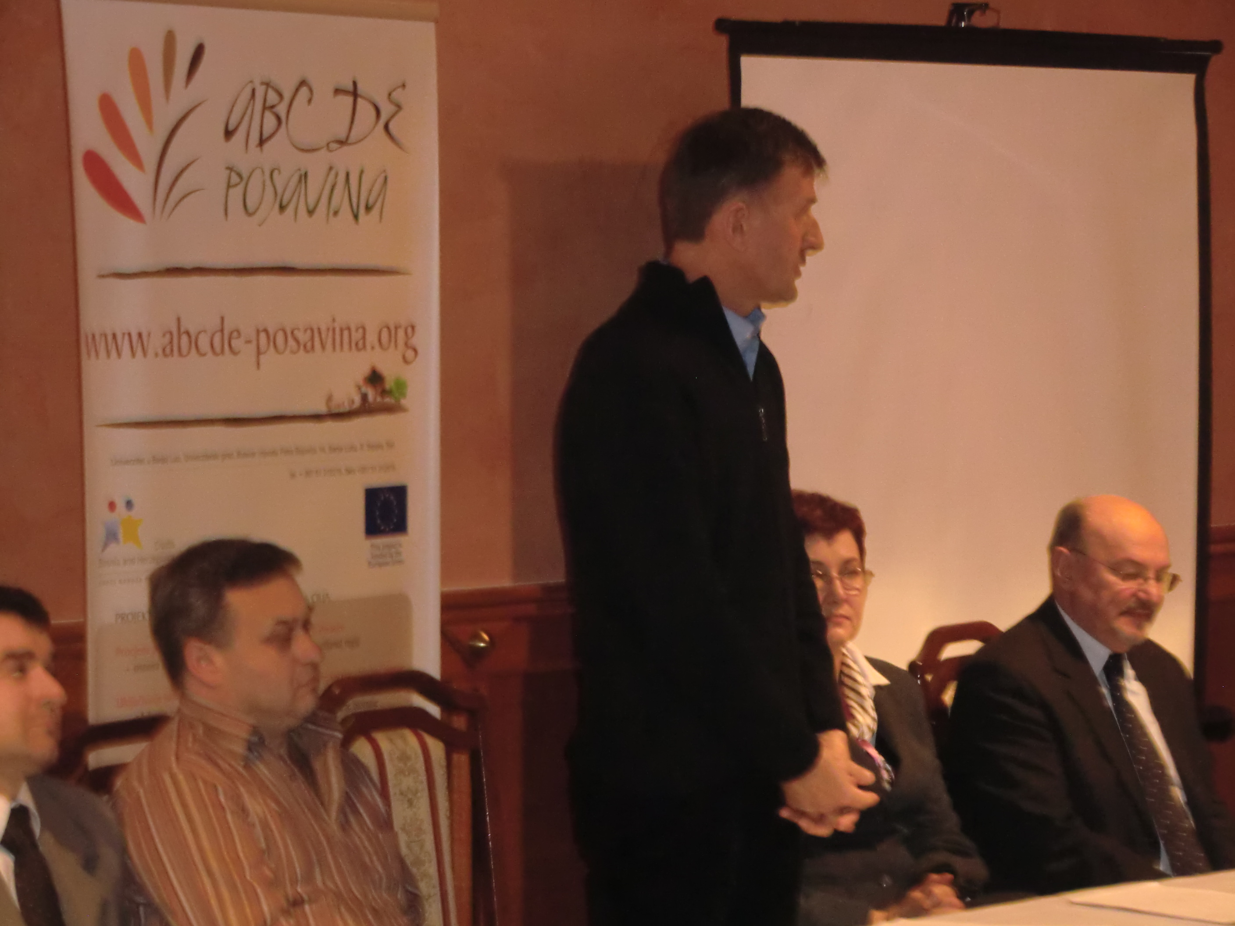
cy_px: 463
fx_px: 3746
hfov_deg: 18.7
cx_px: 618
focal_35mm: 105
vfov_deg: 14.1
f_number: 5
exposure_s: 1/20
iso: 800
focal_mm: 18.8
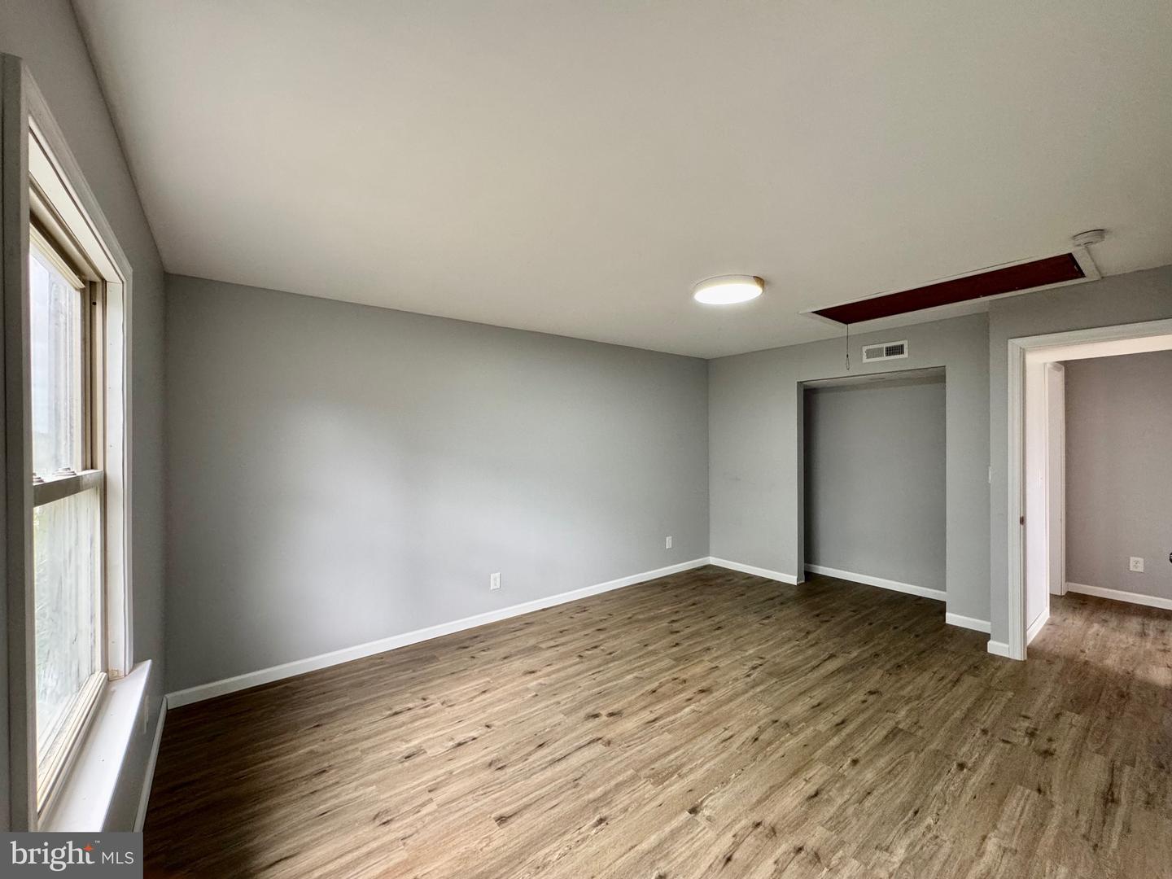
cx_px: 586
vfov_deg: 85.7
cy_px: 440
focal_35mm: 14
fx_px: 474
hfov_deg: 102.1
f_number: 2.2
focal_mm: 2.22
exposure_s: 1/120
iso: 250
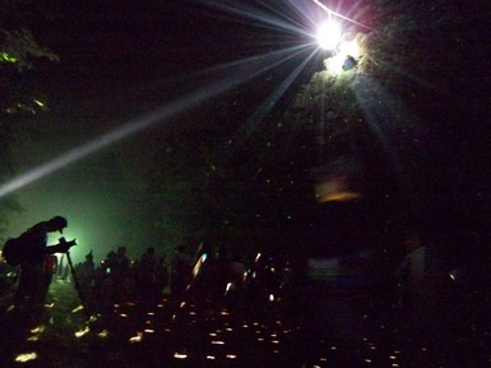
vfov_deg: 58.8
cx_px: 246
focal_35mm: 23
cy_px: 184
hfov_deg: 74.0
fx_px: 326
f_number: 2.8
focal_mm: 3.8
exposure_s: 1/8
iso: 1000
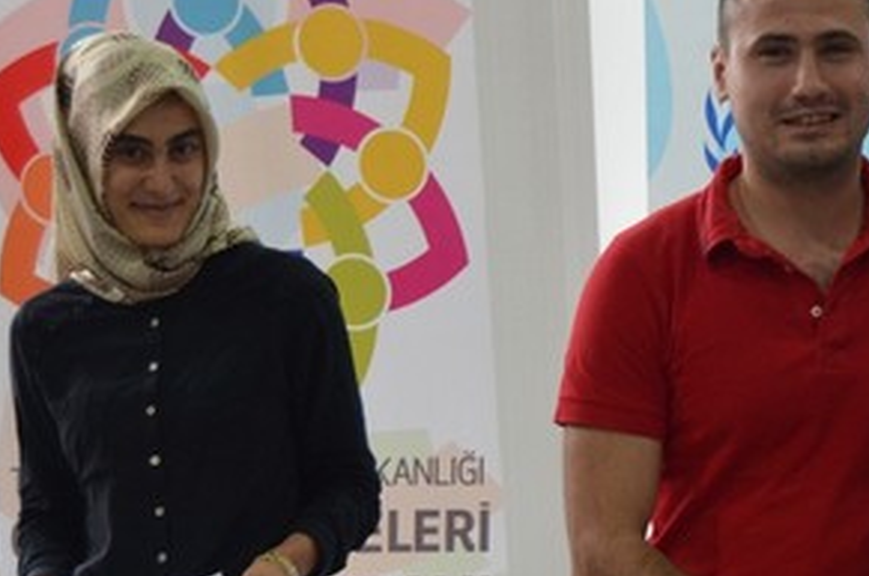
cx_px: 878
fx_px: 3326
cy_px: 463
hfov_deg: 14.6
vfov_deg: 9.9
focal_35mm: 138
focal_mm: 40
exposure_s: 1/30
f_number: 5
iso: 1100
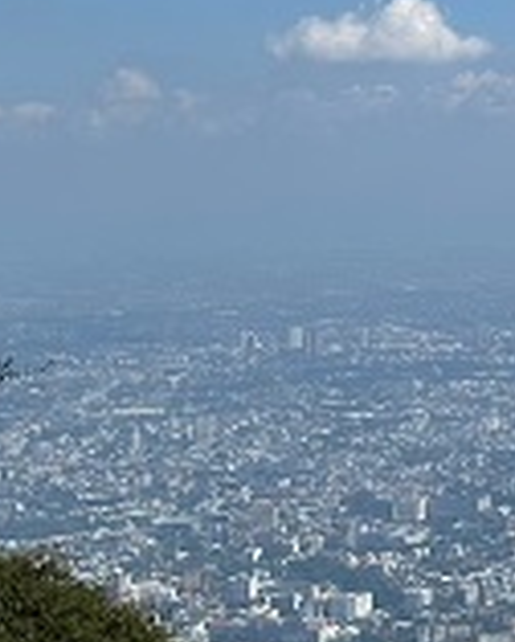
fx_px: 2263
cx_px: 850
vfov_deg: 15.6
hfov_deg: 12.2
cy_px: -106
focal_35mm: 119
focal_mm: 6.86
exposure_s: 1/7576
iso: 80
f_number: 1.78
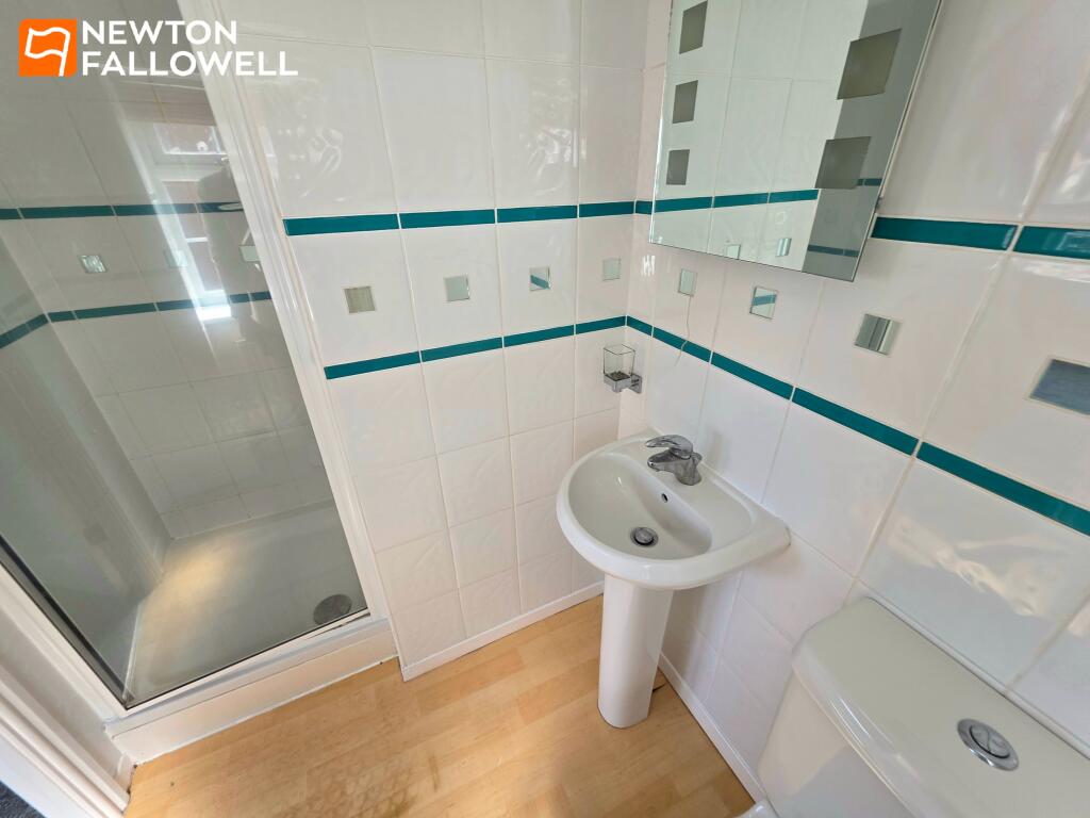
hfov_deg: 106.2
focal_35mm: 13
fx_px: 409
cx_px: 545
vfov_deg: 89.9
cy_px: 409
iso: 80
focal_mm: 2.2
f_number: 1.9
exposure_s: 1/101
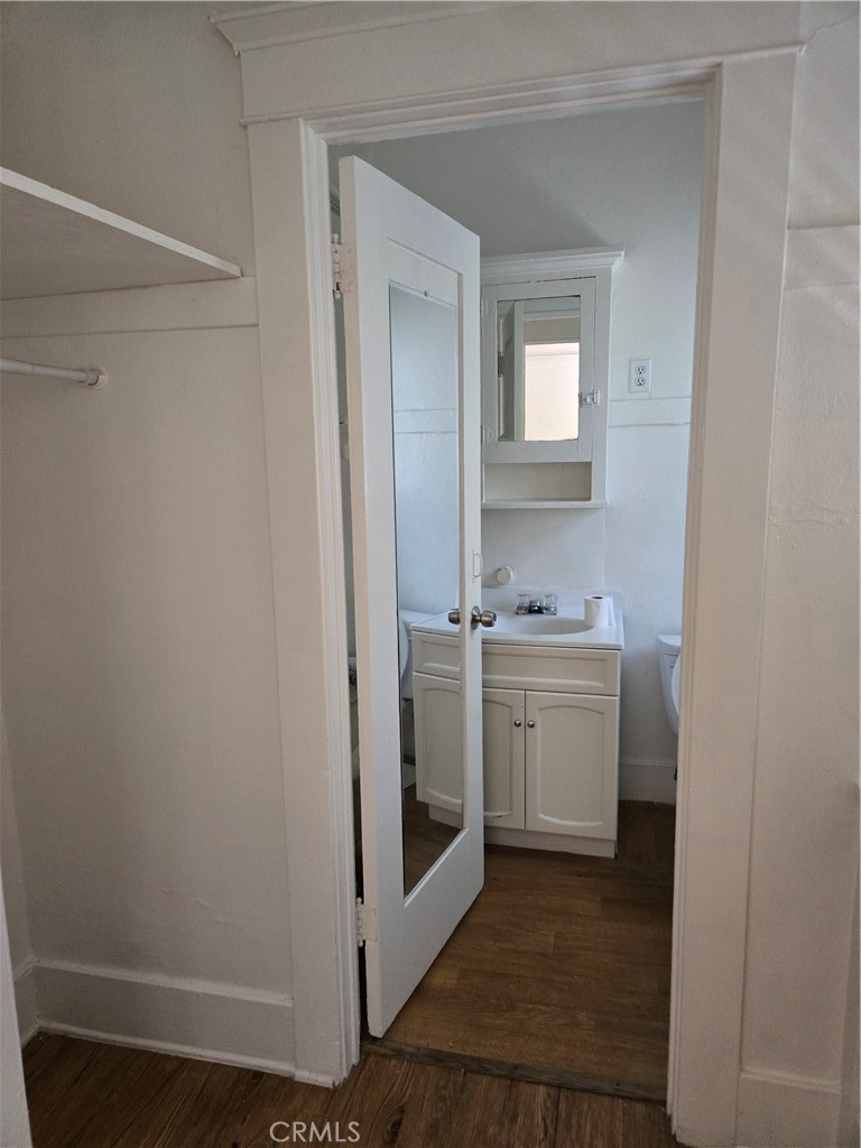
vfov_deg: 73.9
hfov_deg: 58.9
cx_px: 430
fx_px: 763
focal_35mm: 23
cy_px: 574
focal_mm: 5.4
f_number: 1.8
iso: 500
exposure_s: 1/60
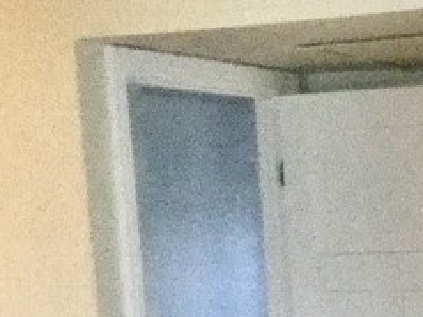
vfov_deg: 10.7
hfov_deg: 14.1
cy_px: 480
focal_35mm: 133
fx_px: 1624
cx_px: 600
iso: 200
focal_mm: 3.3
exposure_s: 1/24
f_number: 2.4
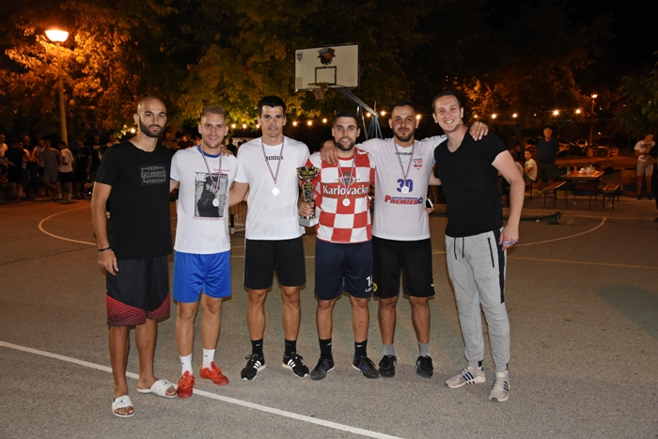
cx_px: 329
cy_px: 220
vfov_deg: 40.0
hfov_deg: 57.2
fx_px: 603
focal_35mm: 33
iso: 1000
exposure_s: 1/40
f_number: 3.8
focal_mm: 22
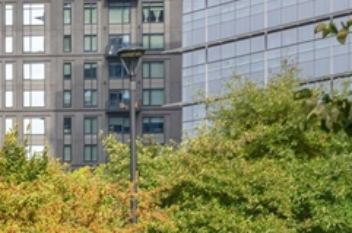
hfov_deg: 12.3
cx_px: -336
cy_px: 341
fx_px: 1455
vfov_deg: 9.0
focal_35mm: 149
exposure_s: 1/500
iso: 320
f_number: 7.1
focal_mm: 35
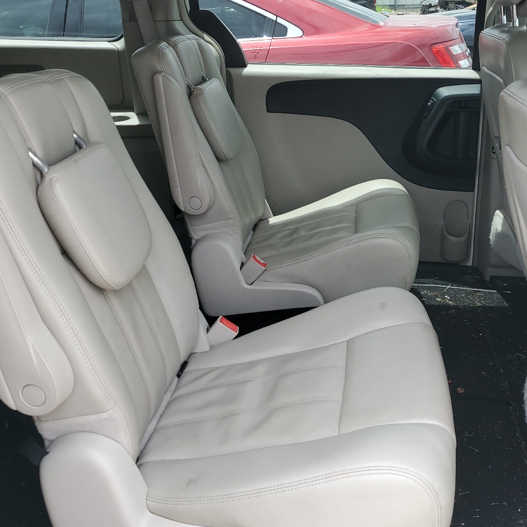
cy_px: 245
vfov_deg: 46.0
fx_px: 620
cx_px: 327
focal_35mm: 36
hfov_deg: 45.7
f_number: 1.5
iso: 50
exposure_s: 1/435
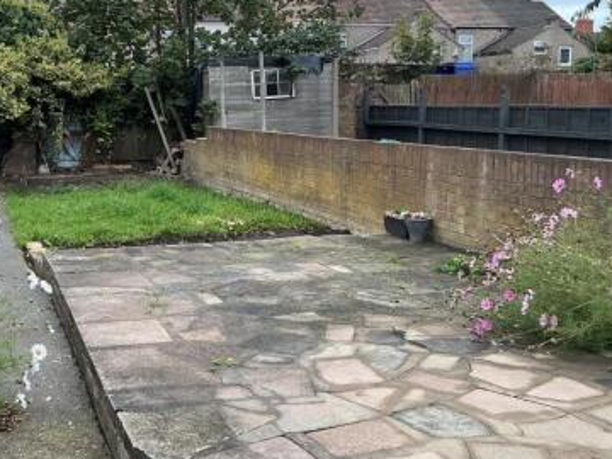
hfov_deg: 40.0
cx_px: 215
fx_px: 831
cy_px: 196
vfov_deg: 30.8
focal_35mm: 47
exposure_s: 1/314
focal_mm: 3
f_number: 1.8
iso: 25
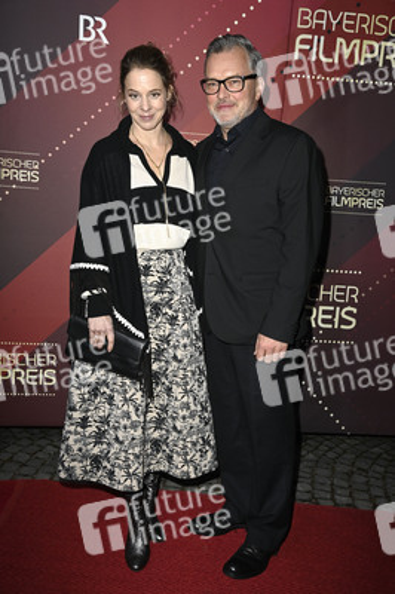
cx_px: 198
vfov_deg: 50.7
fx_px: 626
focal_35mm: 38
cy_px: 297
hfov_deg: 35.0
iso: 800
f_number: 5.6
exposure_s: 1/160
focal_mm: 38
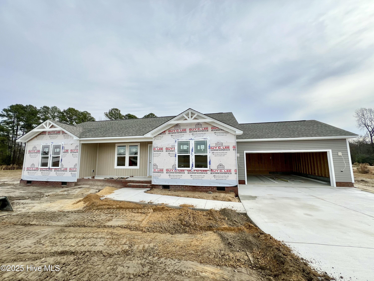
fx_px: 140
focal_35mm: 13
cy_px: 140
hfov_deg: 106.2
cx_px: 187
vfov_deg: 89.9
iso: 32
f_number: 1.8
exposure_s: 1/1449
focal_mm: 1.57
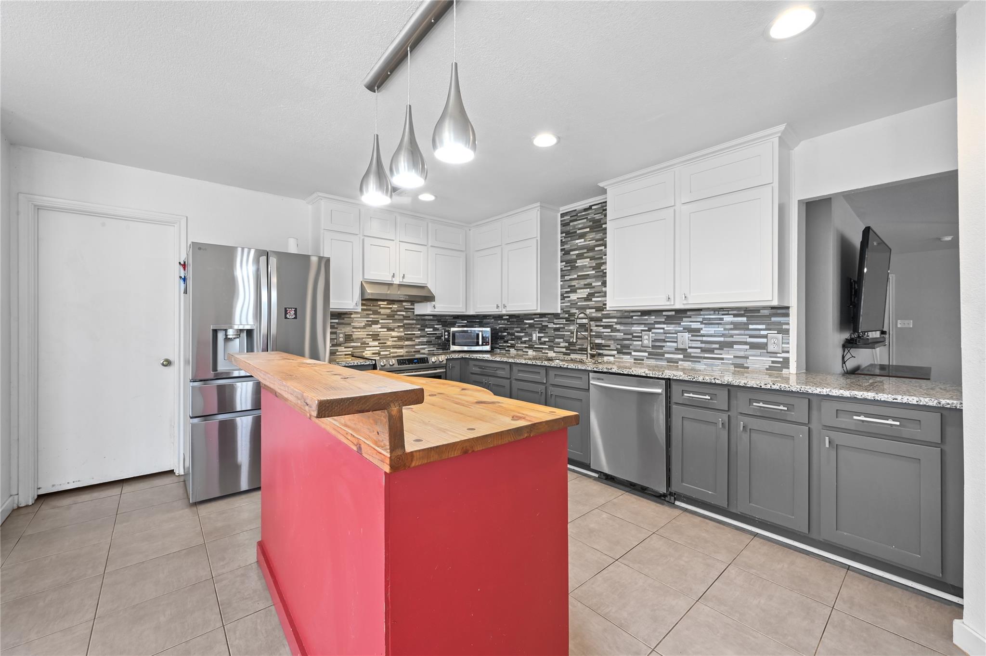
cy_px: 328
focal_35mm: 14
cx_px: 493
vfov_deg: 81.1
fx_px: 383
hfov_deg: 104.3
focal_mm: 14
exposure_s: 1
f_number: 14
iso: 200
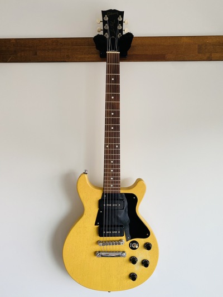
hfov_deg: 53.1
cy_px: 148
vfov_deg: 67.3
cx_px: 112
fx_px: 223
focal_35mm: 26
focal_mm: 4.25
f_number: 1.8
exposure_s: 1/122
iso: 80
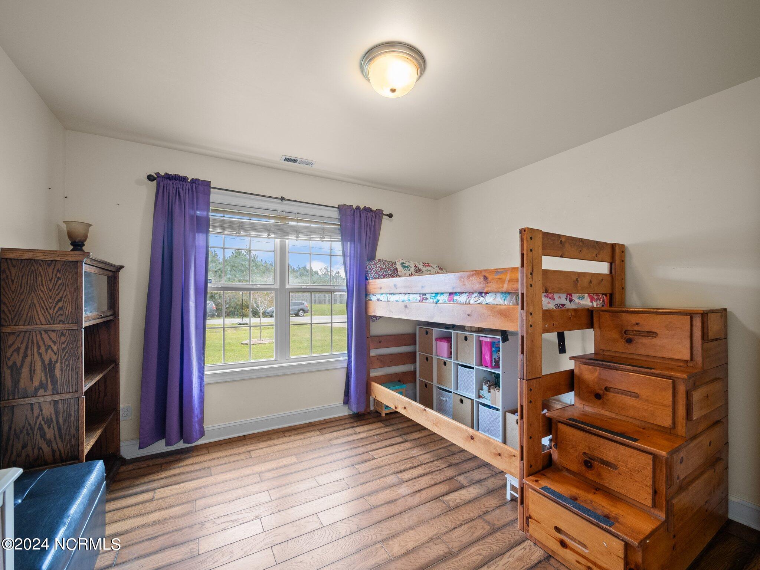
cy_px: 285
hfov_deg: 102.1
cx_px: 380
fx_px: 307
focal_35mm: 14
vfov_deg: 85.7
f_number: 4
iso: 400
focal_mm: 7
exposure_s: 1/40
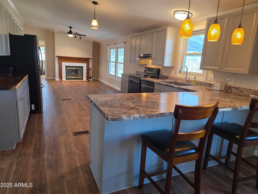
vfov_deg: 58.9
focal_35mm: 23
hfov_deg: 73.9
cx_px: 129
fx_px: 171
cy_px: 97
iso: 250
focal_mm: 6.3
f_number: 1.7
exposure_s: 1/120
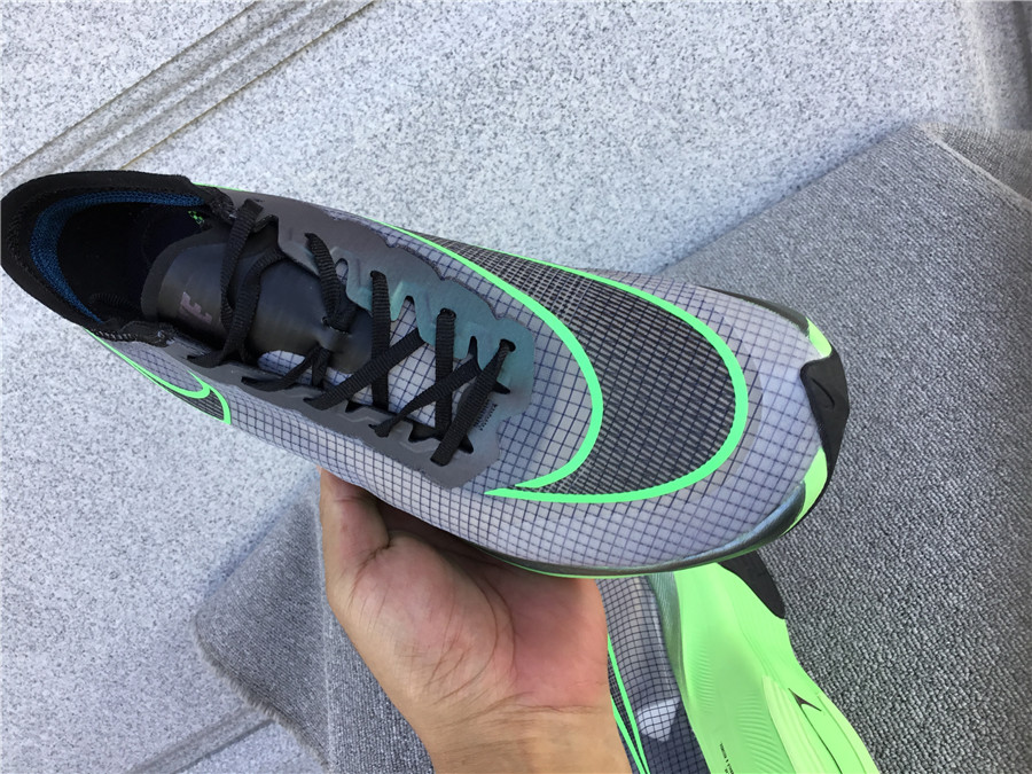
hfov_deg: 58.4
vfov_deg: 45.4
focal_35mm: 31
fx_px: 924
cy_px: 387
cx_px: 516
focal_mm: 3.3
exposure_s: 1/100
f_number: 2.4
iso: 25
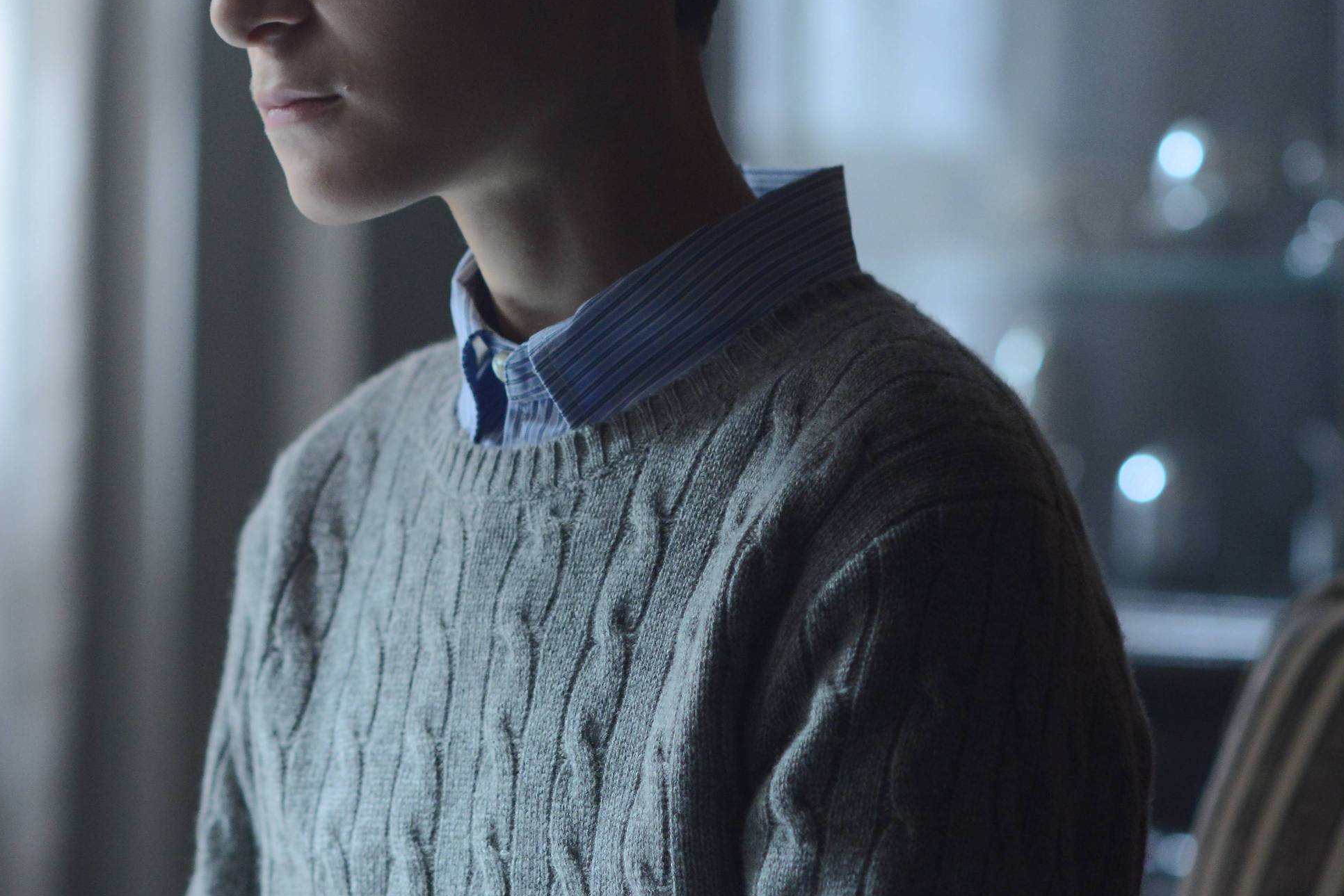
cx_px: 506
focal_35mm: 200
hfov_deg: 10.3
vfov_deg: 6.9
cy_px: 272
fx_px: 7468
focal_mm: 105
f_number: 3.5
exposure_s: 1/160
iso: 1600
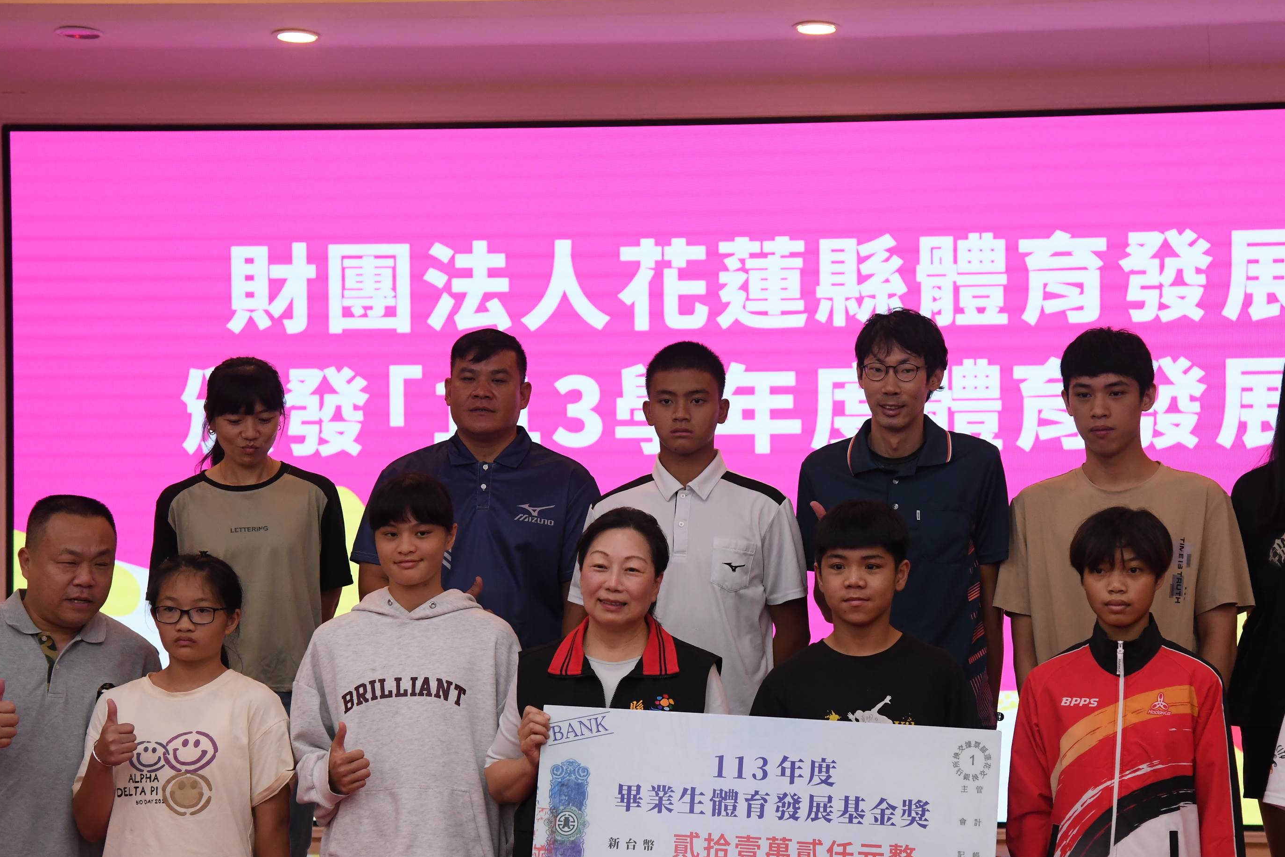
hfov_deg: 21.9
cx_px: 777
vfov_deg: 14.7
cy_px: 504
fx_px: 3320
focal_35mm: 93
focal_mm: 62
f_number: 4
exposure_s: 1/320
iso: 2000
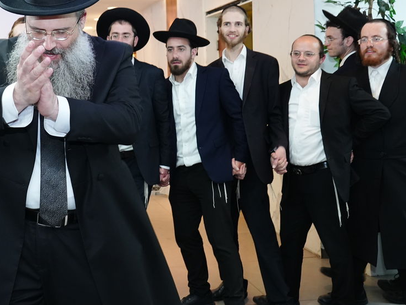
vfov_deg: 28.2
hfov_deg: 36.7
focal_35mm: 51
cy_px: 80
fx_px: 598
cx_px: 109
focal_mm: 28
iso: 3200
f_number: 4.5
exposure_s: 1/125
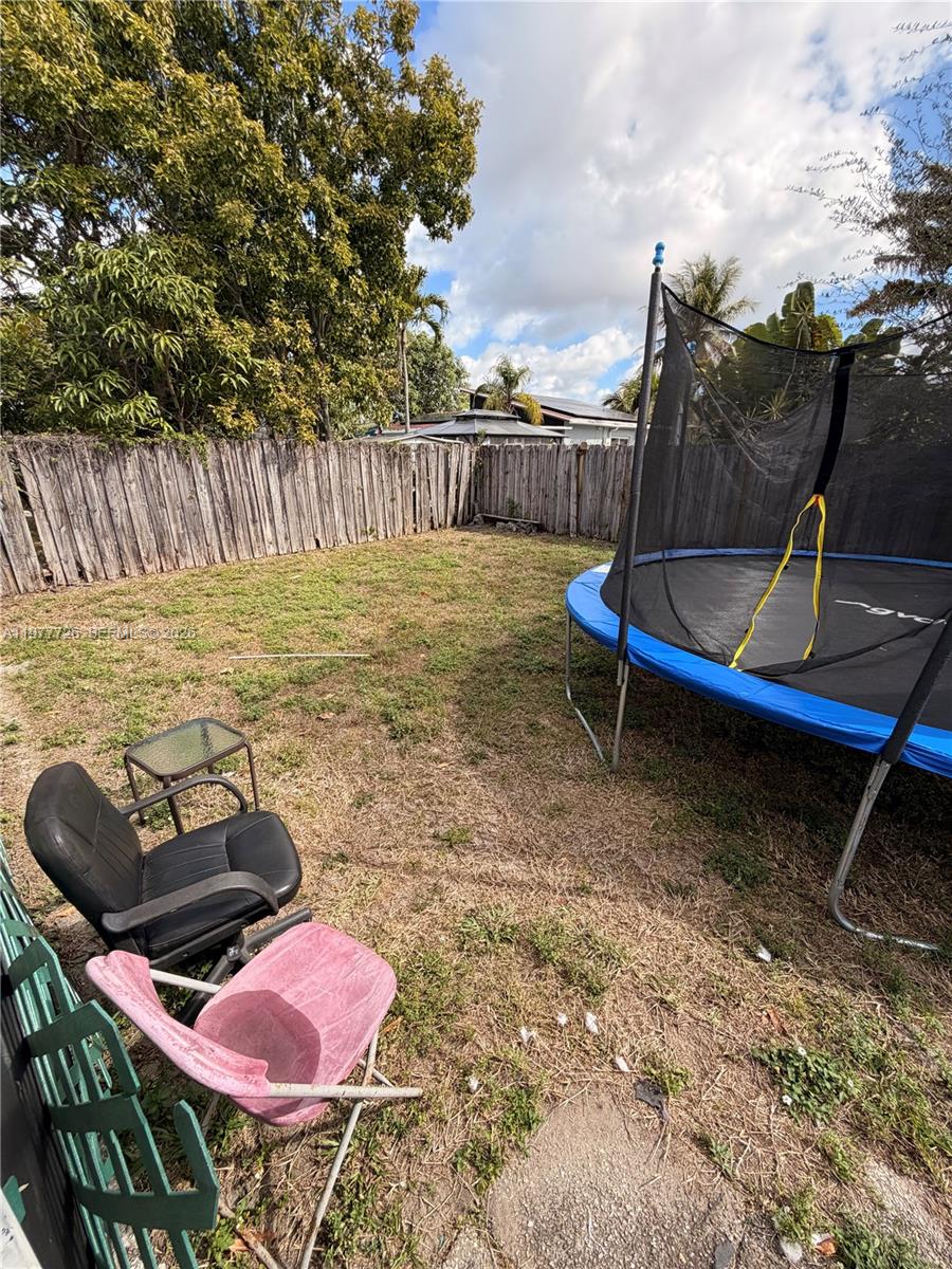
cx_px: 476
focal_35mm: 14
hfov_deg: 85.7
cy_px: 634
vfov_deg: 102.1
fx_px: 513
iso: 40
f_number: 2.2
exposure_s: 1/631
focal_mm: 2.22
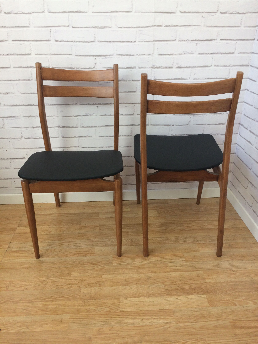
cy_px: 172
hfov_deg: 48.2
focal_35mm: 29
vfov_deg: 61.7
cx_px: 129
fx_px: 288
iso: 64
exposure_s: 1/100
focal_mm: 4.15
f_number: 2.2
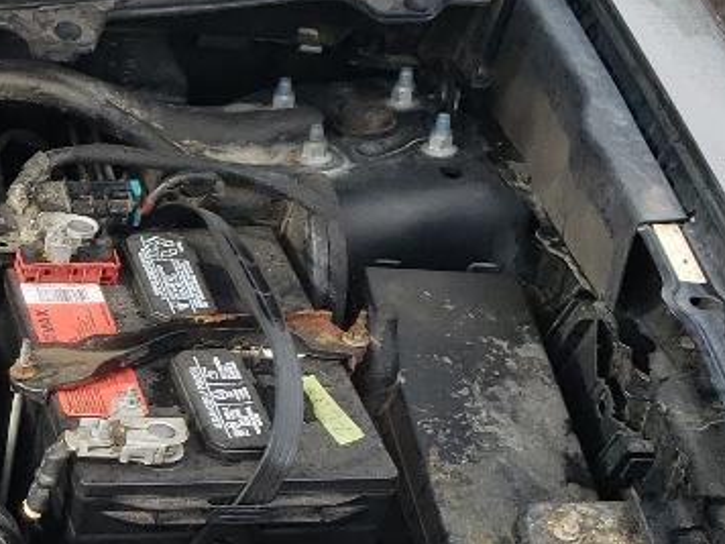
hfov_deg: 14.9
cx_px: -527
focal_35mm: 117
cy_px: 581
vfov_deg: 12.5
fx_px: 2450
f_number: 1.5
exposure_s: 1/667
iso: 50
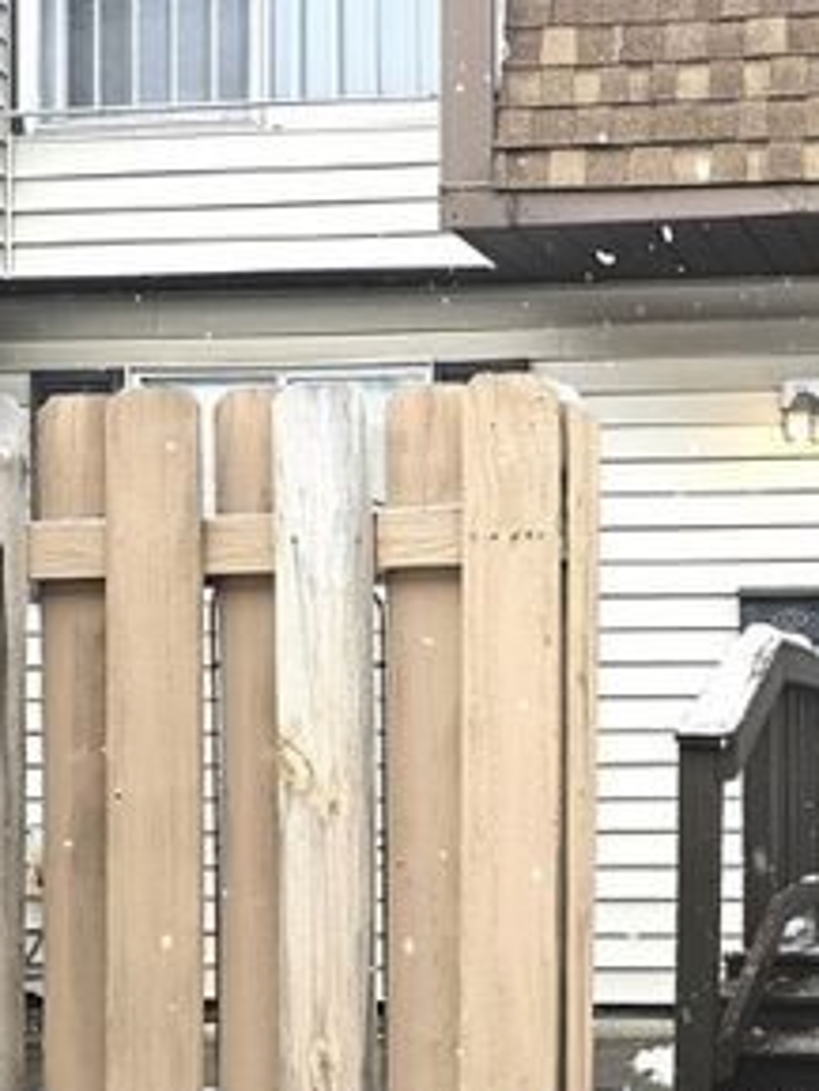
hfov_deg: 25.5
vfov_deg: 35.8
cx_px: 898
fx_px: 1671
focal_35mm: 53
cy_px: 715
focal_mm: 6.3
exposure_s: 1/359
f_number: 1.7
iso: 160
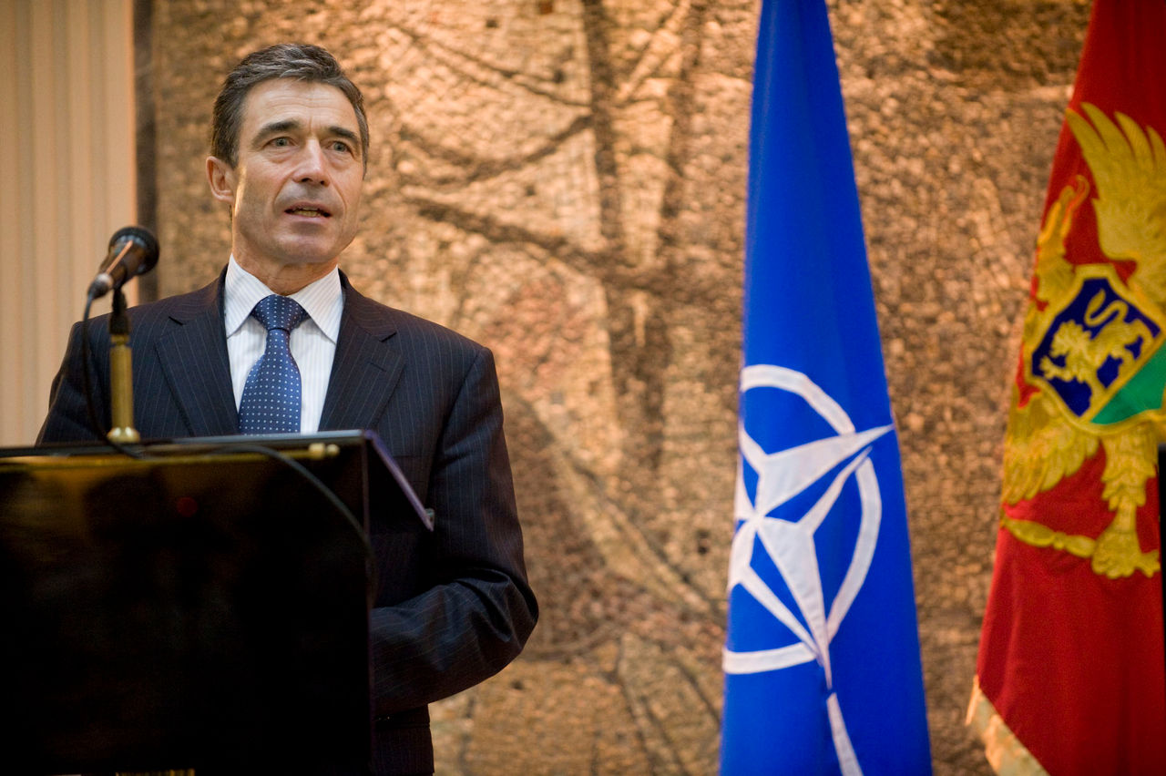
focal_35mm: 170
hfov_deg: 12.1
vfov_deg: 8.1
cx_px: 583
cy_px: 388
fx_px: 5503
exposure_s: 1/125
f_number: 2.8
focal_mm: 170
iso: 2000
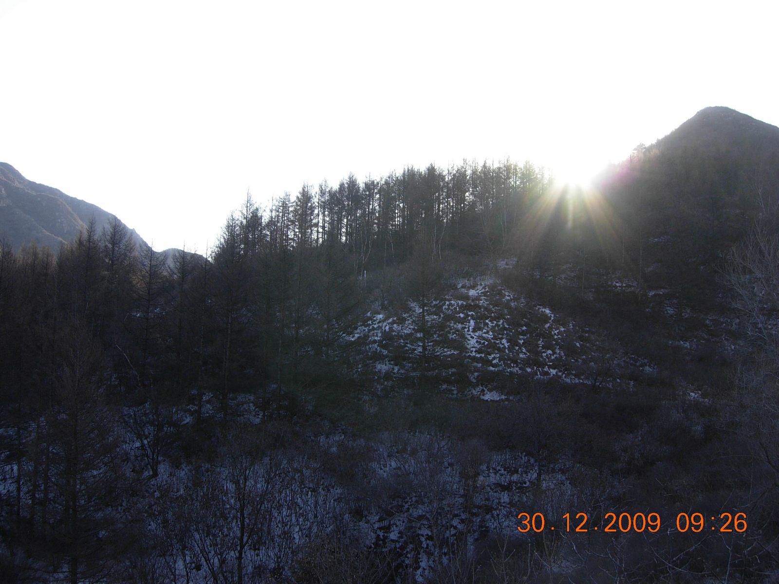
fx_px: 810
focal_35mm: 36
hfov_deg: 51.4
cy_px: 292
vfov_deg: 39.7
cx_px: 390
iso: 50
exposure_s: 1/166
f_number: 4.3
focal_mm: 7.5
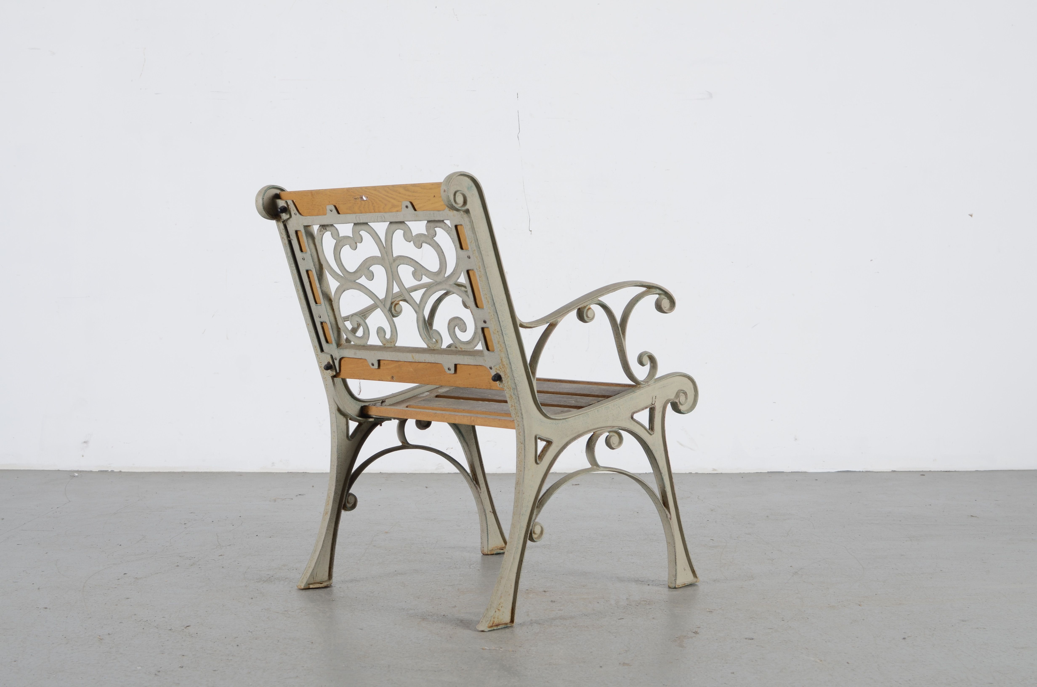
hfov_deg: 37.9
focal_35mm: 52
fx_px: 1509
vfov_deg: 25.6
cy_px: 344
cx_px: 518
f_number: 6.3
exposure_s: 1/125
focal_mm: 35
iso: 100
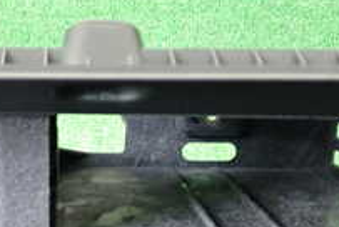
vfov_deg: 14.1
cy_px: 329
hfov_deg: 21.9
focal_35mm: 92
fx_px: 868
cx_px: 75
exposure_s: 1/30
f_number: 2.3
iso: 500
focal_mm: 5.4
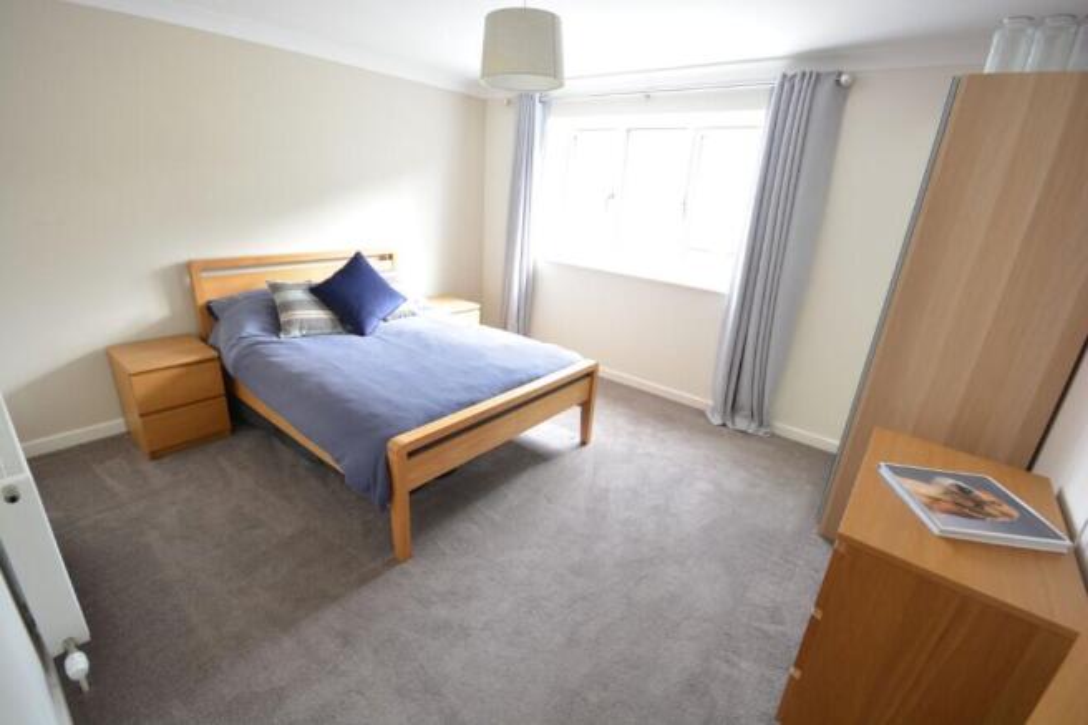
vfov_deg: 77.3
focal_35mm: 15
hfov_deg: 100.4
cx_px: 544
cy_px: 362
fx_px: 453
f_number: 8
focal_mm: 10
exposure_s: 1/5
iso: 400
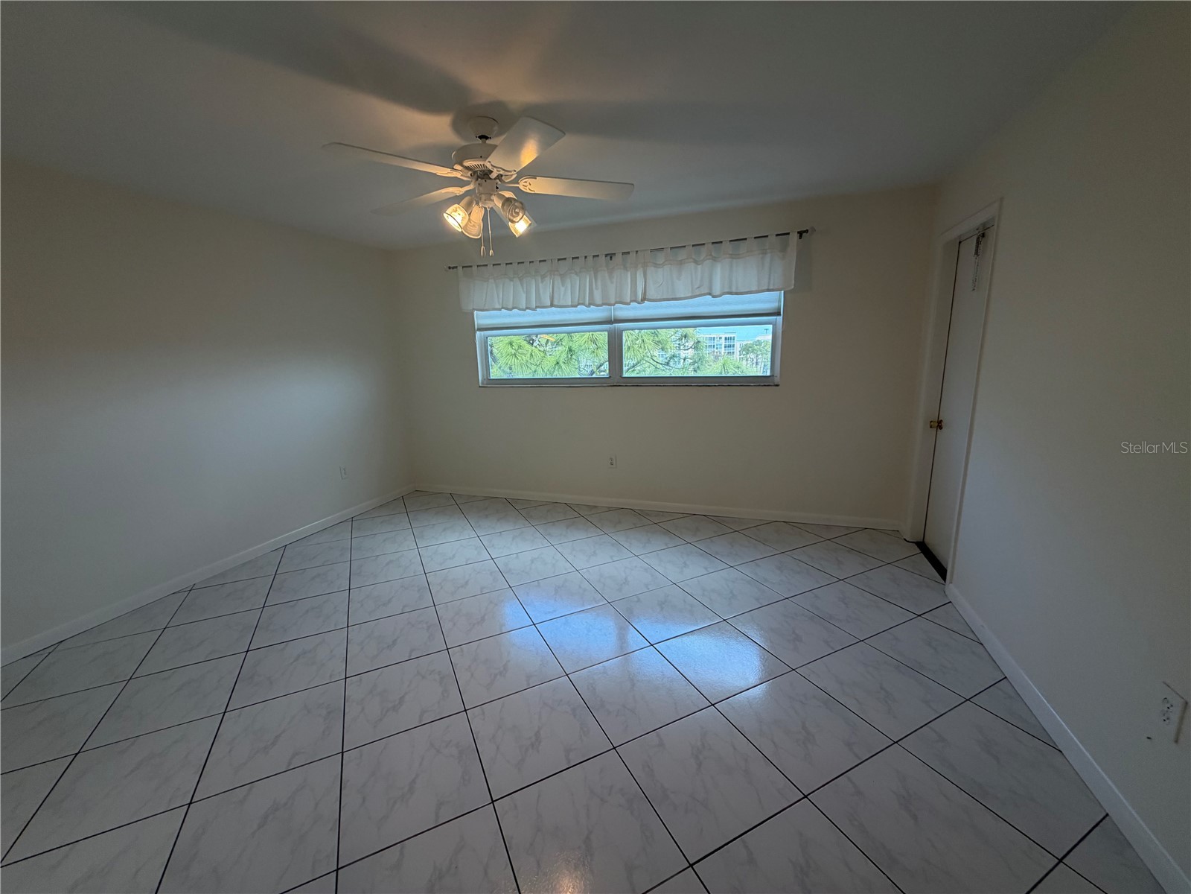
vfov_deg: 85.7
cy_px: 447
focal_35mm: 14
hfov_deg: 102.1
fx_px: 482
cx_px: 596
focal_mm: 2.22
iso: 125
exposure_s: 1/120
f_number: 2.2
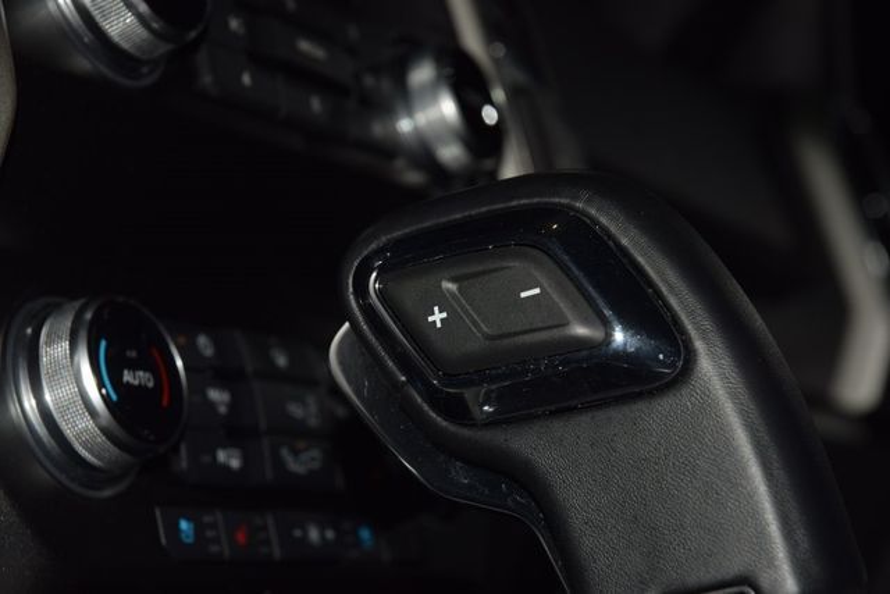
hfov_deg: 19.5
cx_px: 445
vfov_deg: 13.0
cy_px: 297
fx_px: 2596
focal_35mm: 105
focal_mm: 70
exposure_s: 1/125
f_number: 8
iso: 100
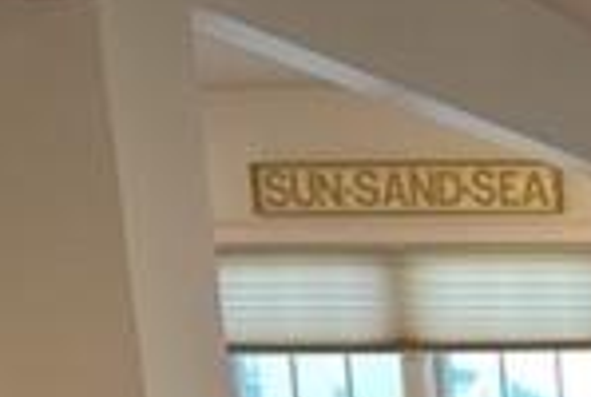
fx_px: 1760
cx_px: 1134
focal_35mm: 107
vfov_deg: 11.1
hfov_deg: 15.6
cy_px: 905
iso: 160
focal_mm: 6.86
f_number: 1.78
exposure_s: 1/60
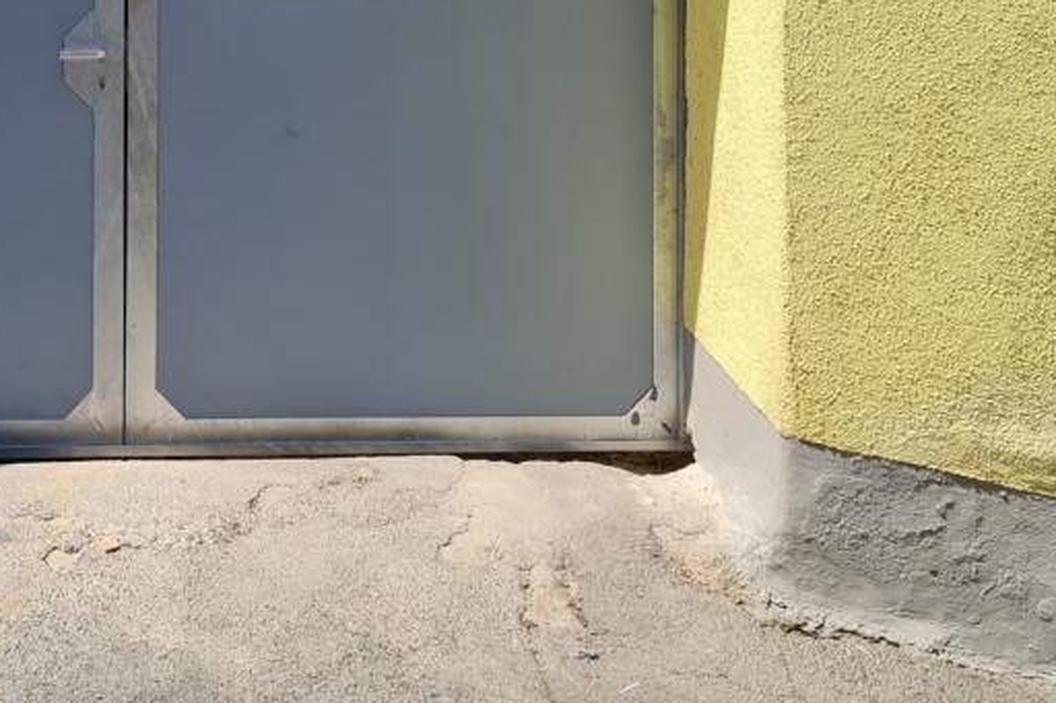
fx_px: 1525
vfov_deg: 24.5
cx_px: 155
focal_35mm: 52
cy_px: -41
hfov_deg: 36.4
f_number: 1.8
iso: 50
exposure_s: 1/746
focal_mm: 7
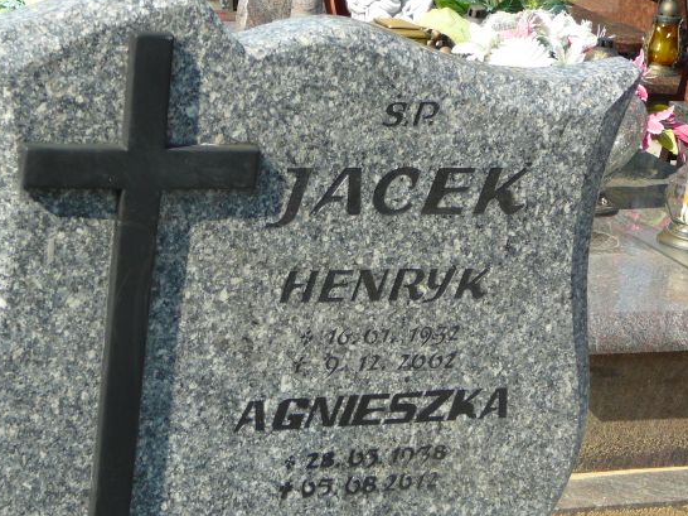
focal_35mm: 102
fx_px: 2026
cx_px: 290
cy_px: 295
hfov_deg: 19.3
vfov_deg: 14.5
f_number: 3.8
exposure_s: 1/400
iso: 80
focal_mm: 13
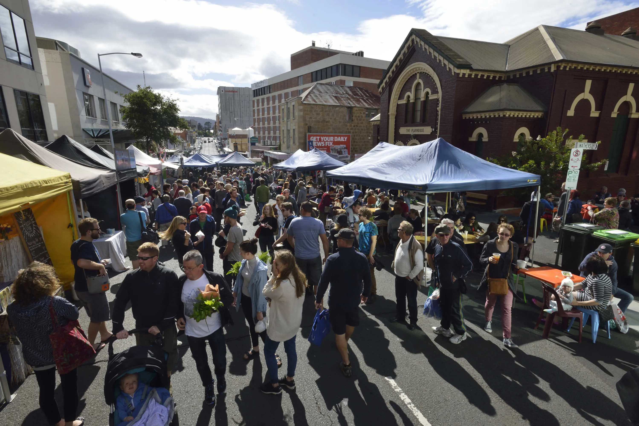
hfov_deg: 86.9
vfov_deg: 64.6
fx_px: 337
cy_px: 213
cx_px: 320
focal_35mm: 19
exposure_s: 1/160
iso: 400
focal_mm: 19
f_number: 20
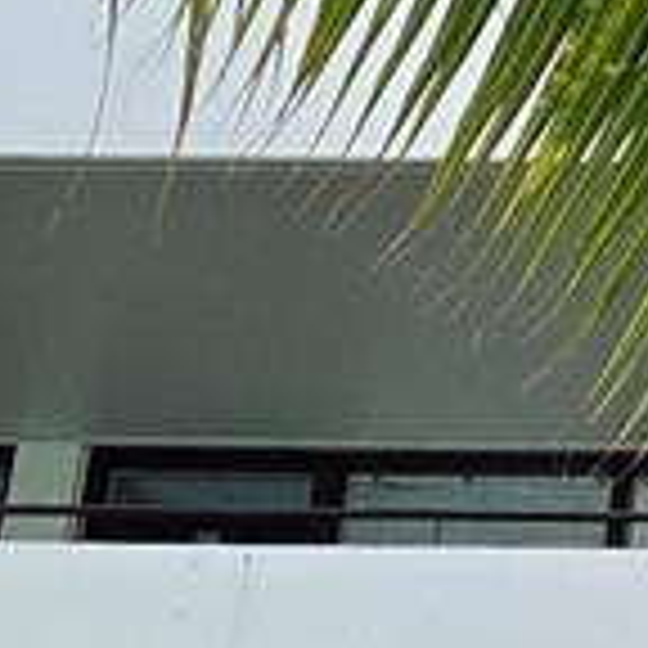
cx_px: 1467
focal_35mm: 170
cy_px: 1058
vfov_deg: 9.9
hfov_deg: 9.4
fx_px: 3600
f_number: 1.8
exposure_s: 1/180
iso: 40
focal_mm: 5.4
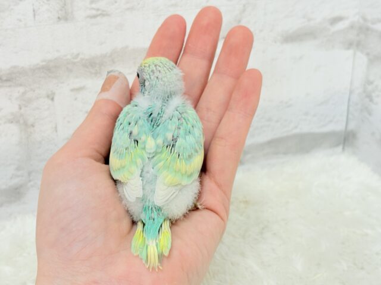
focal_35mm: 52
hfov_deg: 36.8
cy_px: 142
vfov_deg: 28.0
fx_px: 572
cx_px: 190
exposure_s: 1/100
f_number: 1.6
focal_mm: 5.96
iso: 100
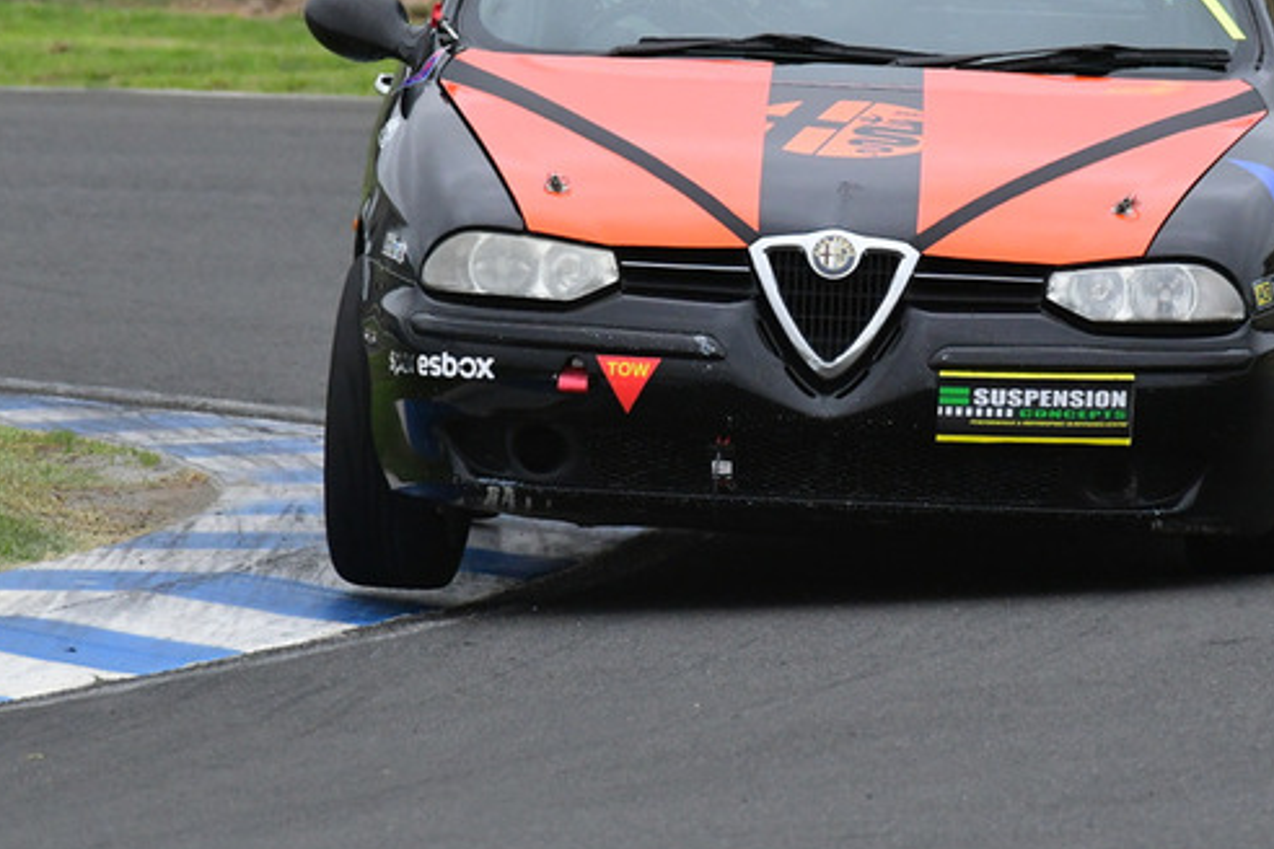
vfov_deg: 1.2
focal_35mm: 1171
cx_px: 792
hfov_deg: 1.8
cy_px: 186
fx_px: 41437
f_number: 10
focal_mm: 480
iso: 2500
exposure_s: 1/640
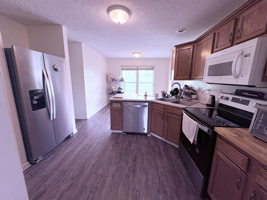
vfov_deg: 85.7
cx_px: 134
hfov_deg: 102.1
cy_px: 100
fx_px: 108
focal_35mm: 14
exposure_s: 1/120
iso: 200
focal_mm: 2.22
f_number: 2.2
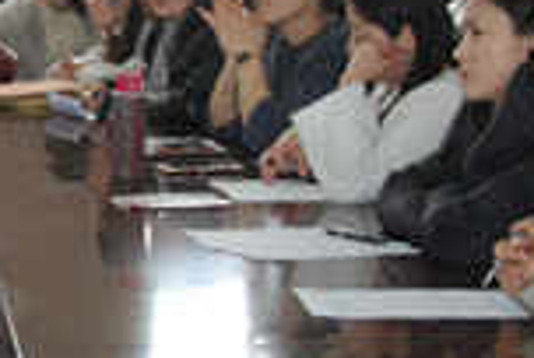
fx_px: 2110
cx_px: -278
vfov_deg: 9.7
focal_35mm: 142
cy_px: 177
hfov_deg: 13.5
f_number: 5.6
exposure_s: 1/80
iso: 1600
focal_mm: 24
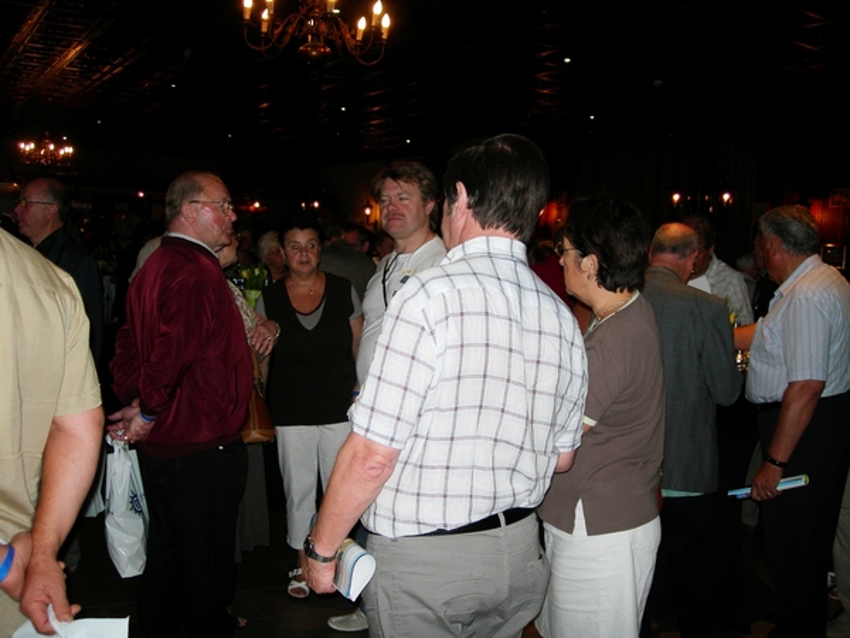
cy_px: 319
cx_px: 425
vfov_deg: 37.7
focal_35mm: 38
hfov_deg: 49.0
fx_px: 933
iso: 50
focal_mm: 7.8
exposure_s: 1/60.1
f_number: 2.8
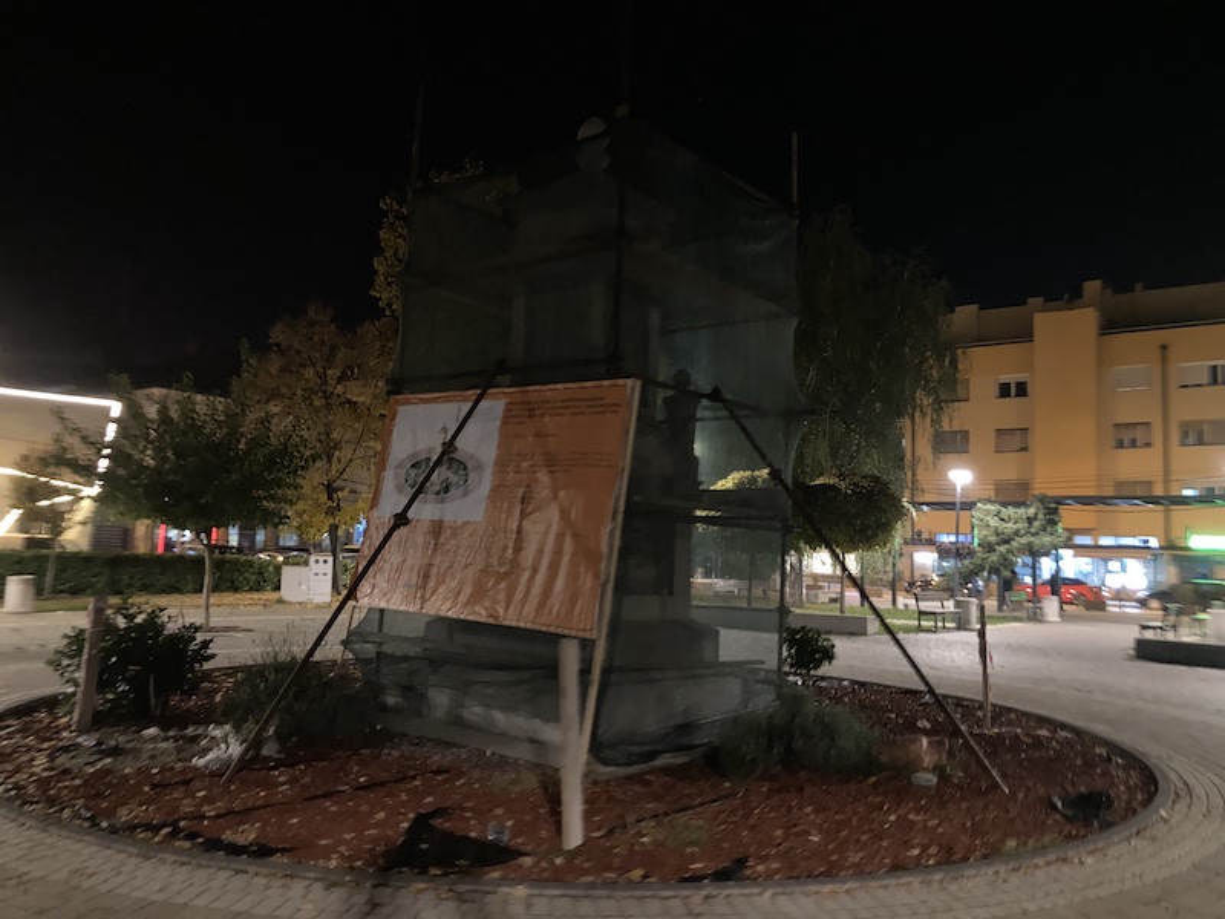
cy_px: 460
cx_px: 612
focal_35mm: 28
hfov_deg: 63.4
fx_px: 991
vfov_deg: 49.7
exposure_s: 1/4
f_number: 1.8
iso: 500
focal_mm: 3.99
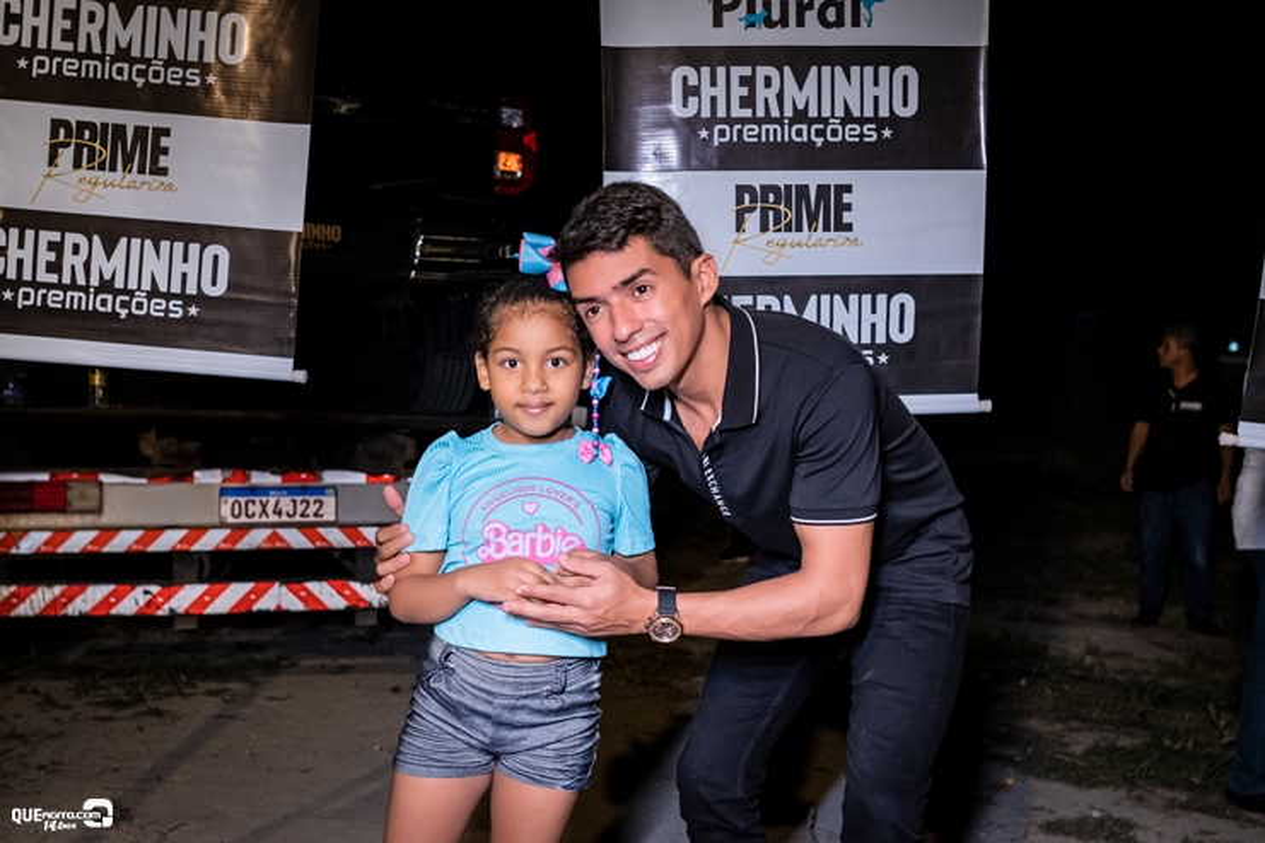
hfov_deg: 53.1
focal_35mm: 36
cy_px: 422
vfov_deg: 36.9
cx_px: 632
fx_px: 1265
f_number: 2.8
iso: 2500
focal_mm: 24
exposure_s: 1/200
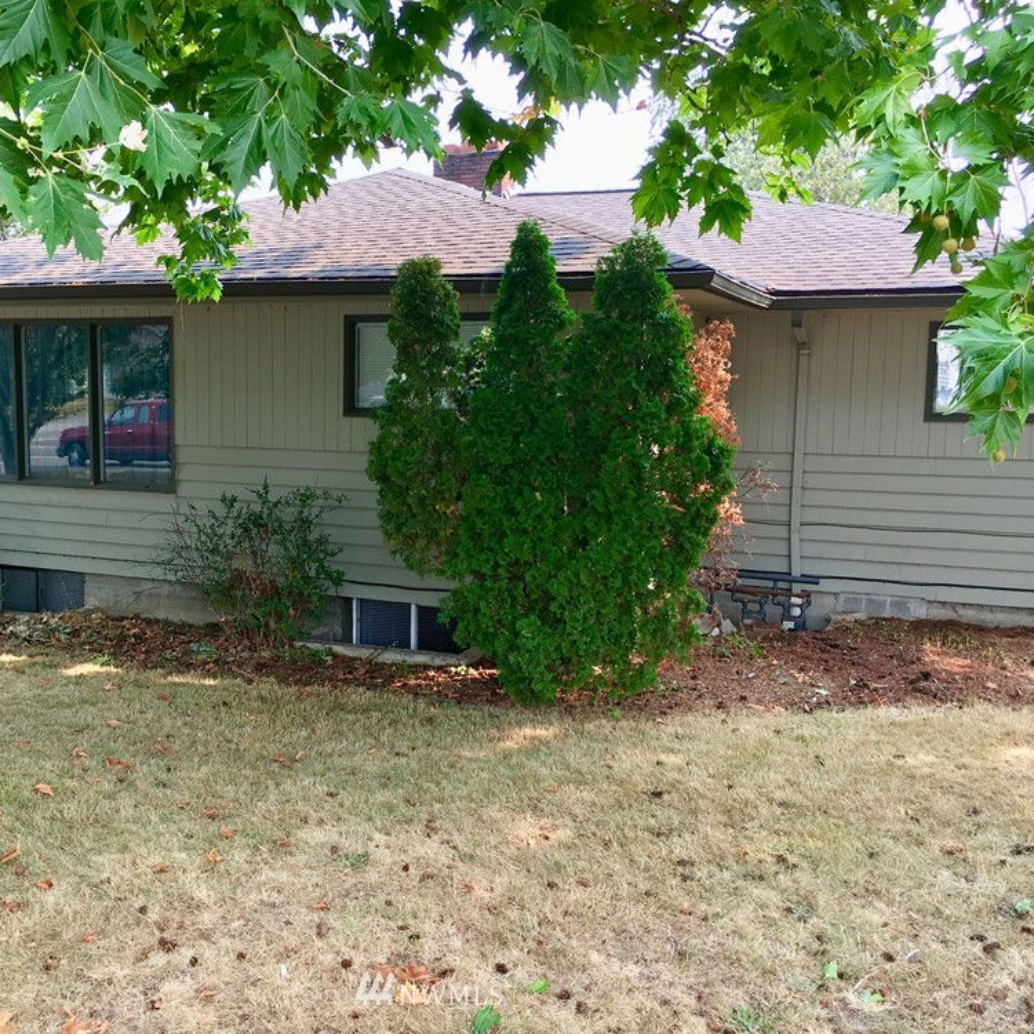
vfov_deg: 47.2
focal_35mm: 35
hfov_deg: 47.0
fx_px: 1183
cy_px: 511
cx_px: 432
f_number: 2.2
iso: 25
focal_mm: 4.15
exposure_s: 1/202
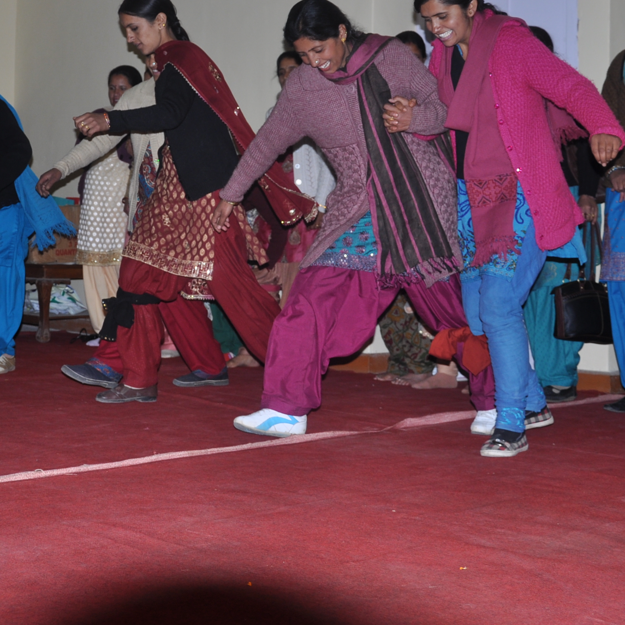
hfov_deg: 27.1
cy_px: 206
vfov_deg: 27.1
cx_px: 212
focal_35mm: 63
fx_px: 1287
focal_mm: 24
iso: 200
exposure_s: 1/125
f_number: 4.5
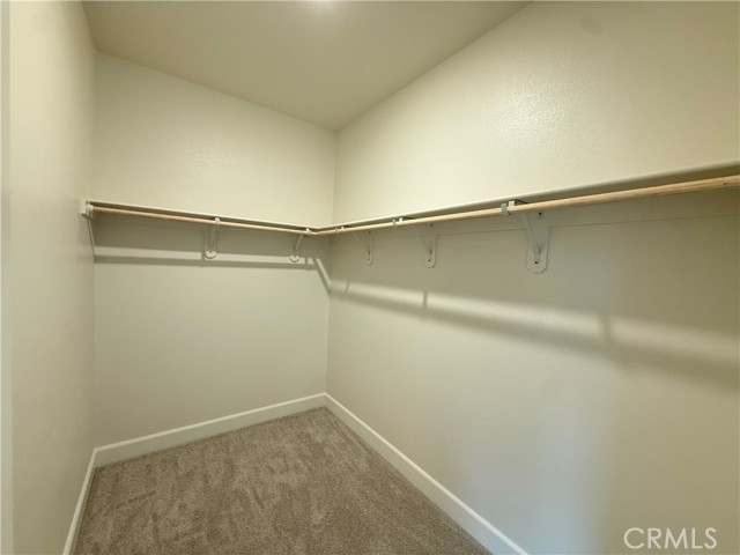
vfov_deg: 85.7
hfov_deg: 102.1
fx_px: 299
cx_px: 370
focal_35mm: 14
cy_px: 278
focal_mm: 2.22
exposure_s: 1/60
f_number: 2.2
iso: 320
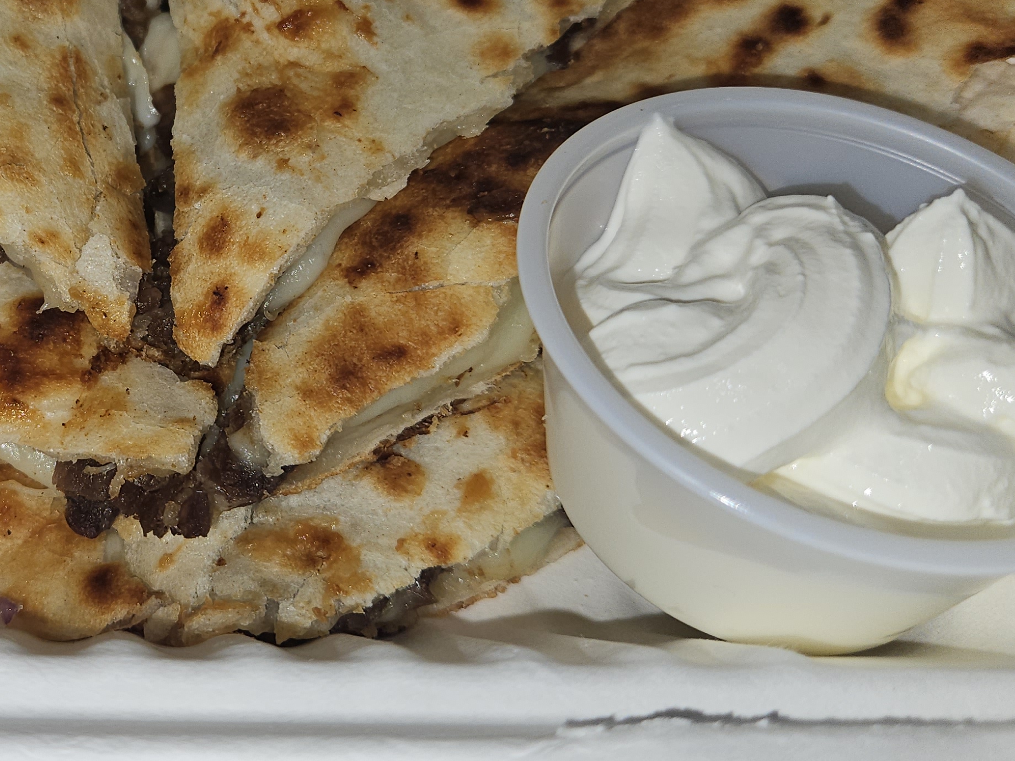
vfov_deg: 28.8
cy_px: 221
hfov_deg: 36.0
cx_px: 115
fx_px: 1466
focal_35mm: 50
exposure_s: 1/317
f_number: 1.8
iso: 25
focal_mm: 5.4
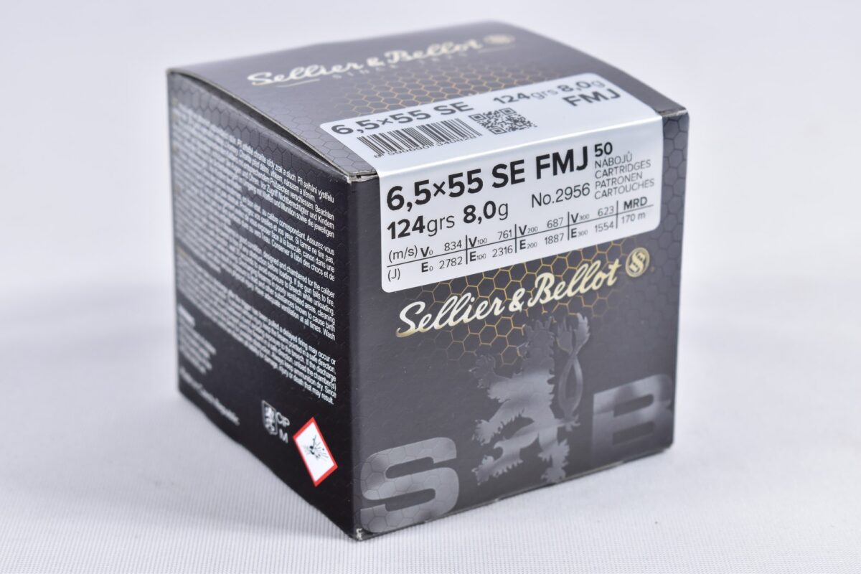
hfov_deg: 24.6
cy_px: 287
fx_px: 1973
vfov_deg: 16.6
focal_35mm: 82
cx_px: 430
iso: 640
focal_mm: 55
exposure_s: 1/50
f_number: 5.6
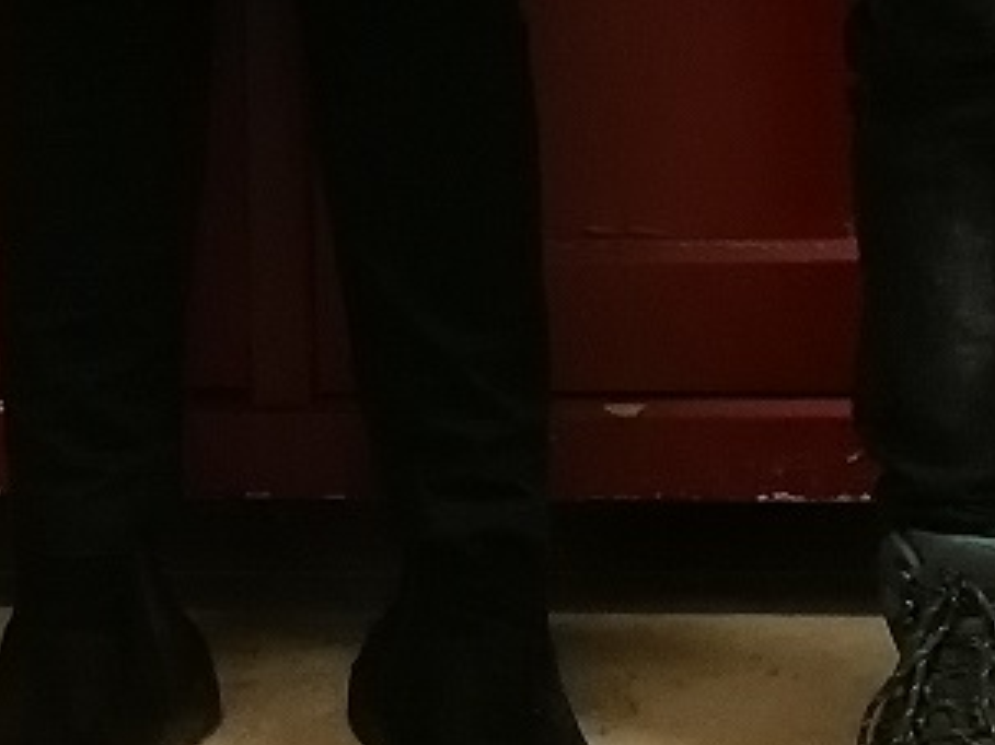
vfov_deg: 9.9
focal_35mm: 137
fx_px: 3936
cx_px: 99
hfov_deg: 14.3
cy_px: -817
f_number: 2.2
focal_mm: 3.95
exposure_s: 1/25
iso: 500
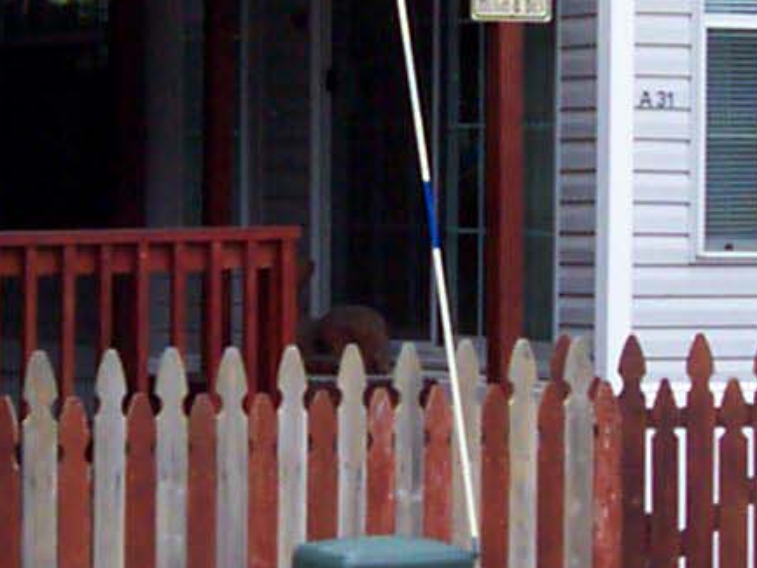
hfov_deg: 10.9
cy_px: 210
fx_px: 3959
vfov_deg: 8.2
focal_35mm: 181
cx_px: 332
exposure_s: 1/346
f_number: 2.7
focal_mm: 5.6
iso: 80
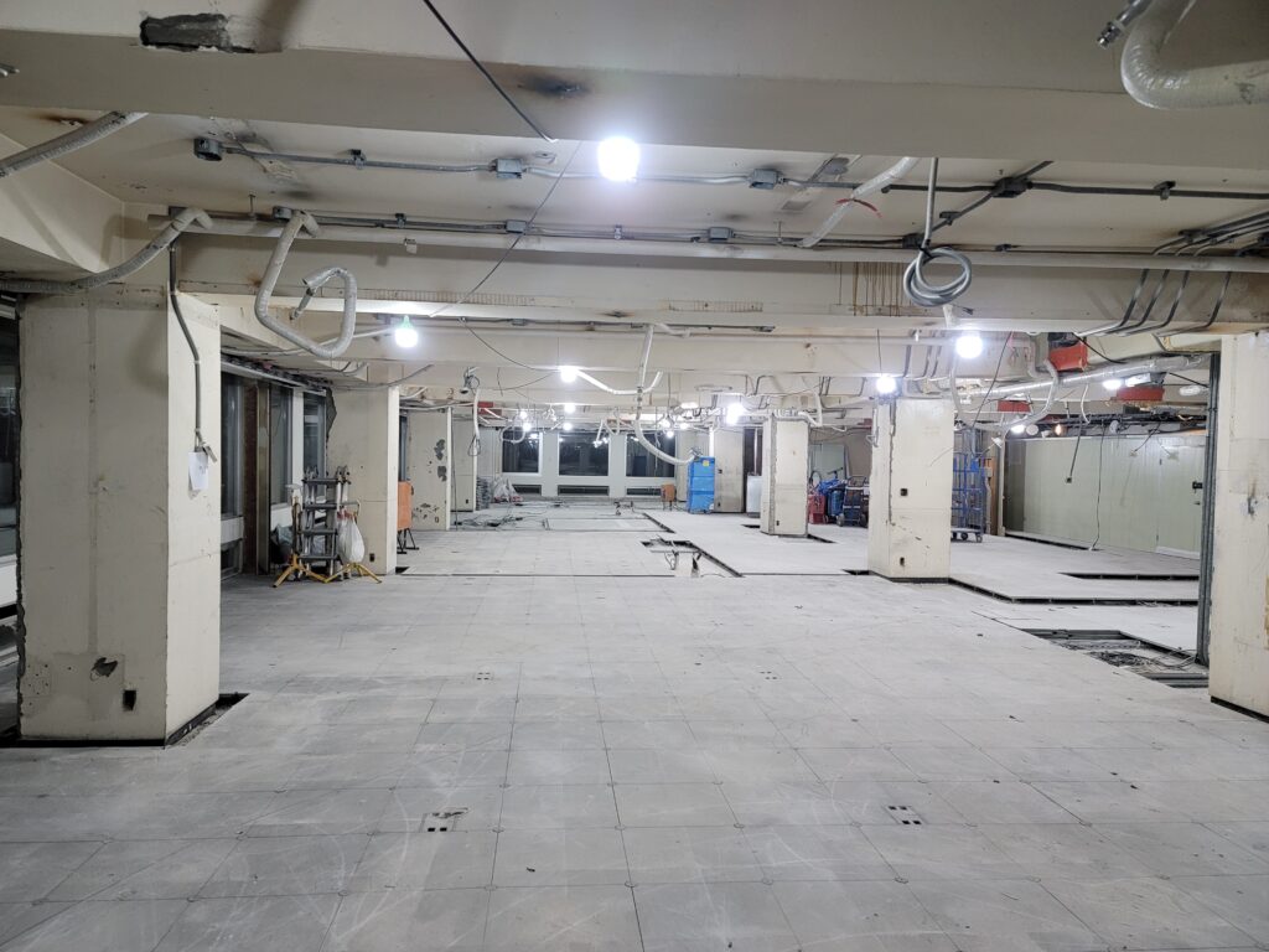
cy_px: 476
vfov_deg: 54.9
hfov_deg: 69.4
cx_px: 634
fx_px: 916
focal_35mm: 25
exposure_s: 1/120
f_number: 1.8
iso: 320
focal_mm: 7
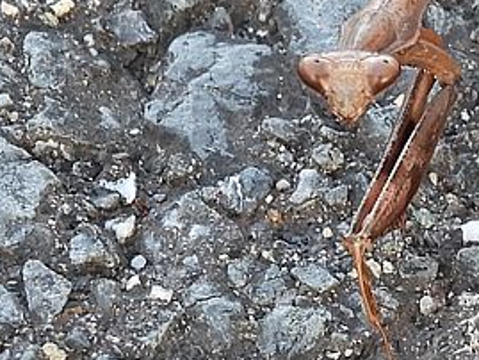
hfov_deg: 5.3
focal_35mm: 372
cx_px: 433
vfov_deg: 4.0
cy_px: 135
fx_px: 5150
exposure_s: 1/60
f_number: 4
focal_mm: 22.3
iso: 200
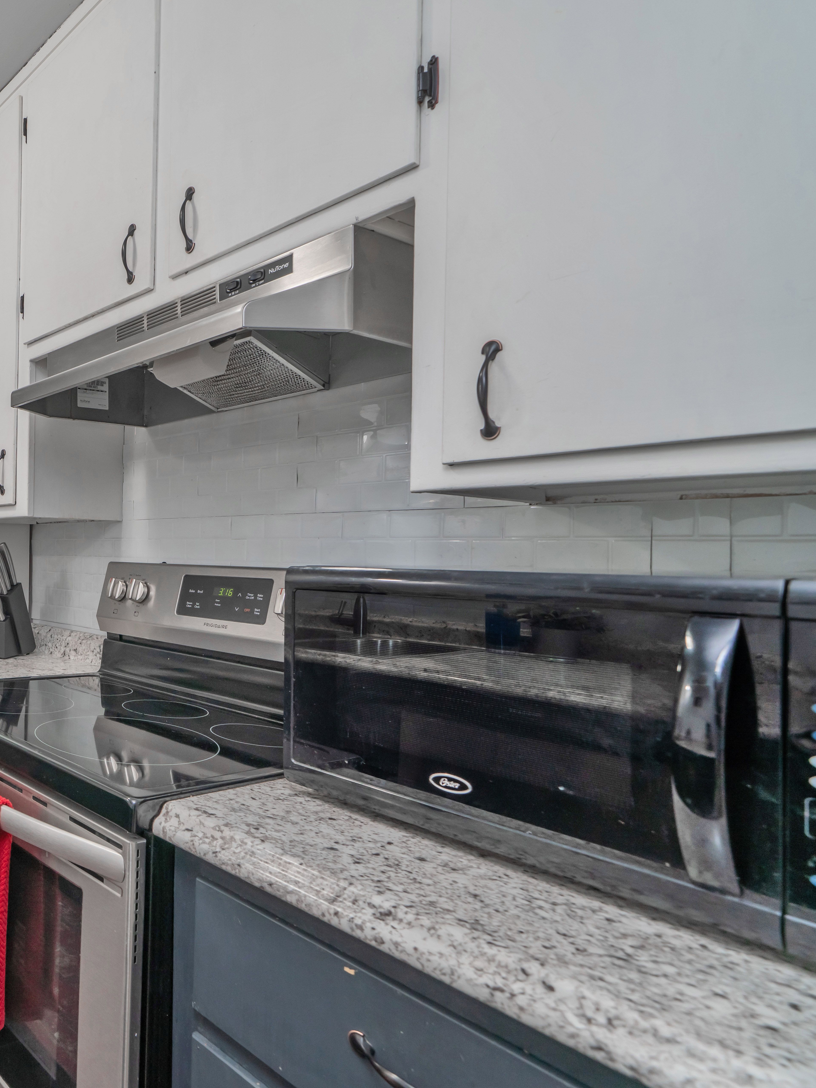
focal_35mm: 21
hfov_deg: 49.4
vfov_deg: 79.0
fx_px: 660
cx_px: -30
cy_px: 540
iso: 320
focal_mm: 14
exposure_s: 1/20
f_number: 6.3
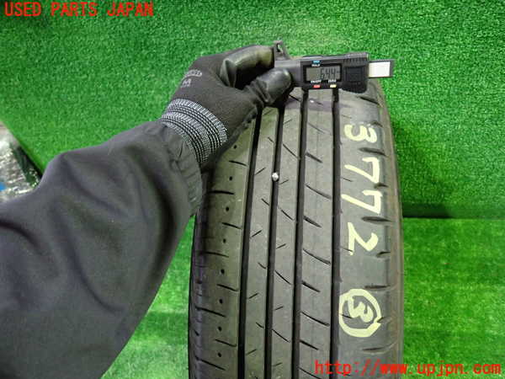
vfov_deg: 54.9
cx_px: 252
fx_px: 365
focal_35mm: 25
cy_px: 190
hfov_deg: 69.4
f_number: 2
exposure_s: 1/30
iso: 640
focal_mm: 4.5
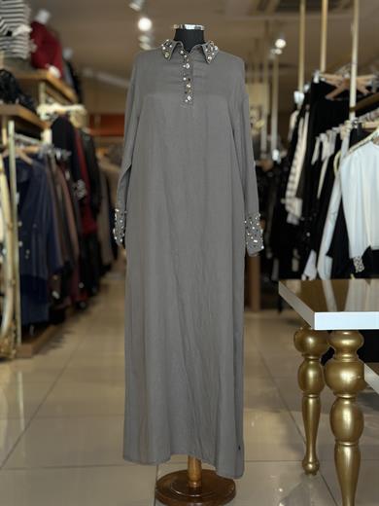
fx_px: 701
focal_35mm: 48
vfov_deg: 39.7
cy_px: 253
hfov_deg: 30.3
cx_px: 190
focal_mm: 6.86
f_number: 1.78
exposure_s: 1/196
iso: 80
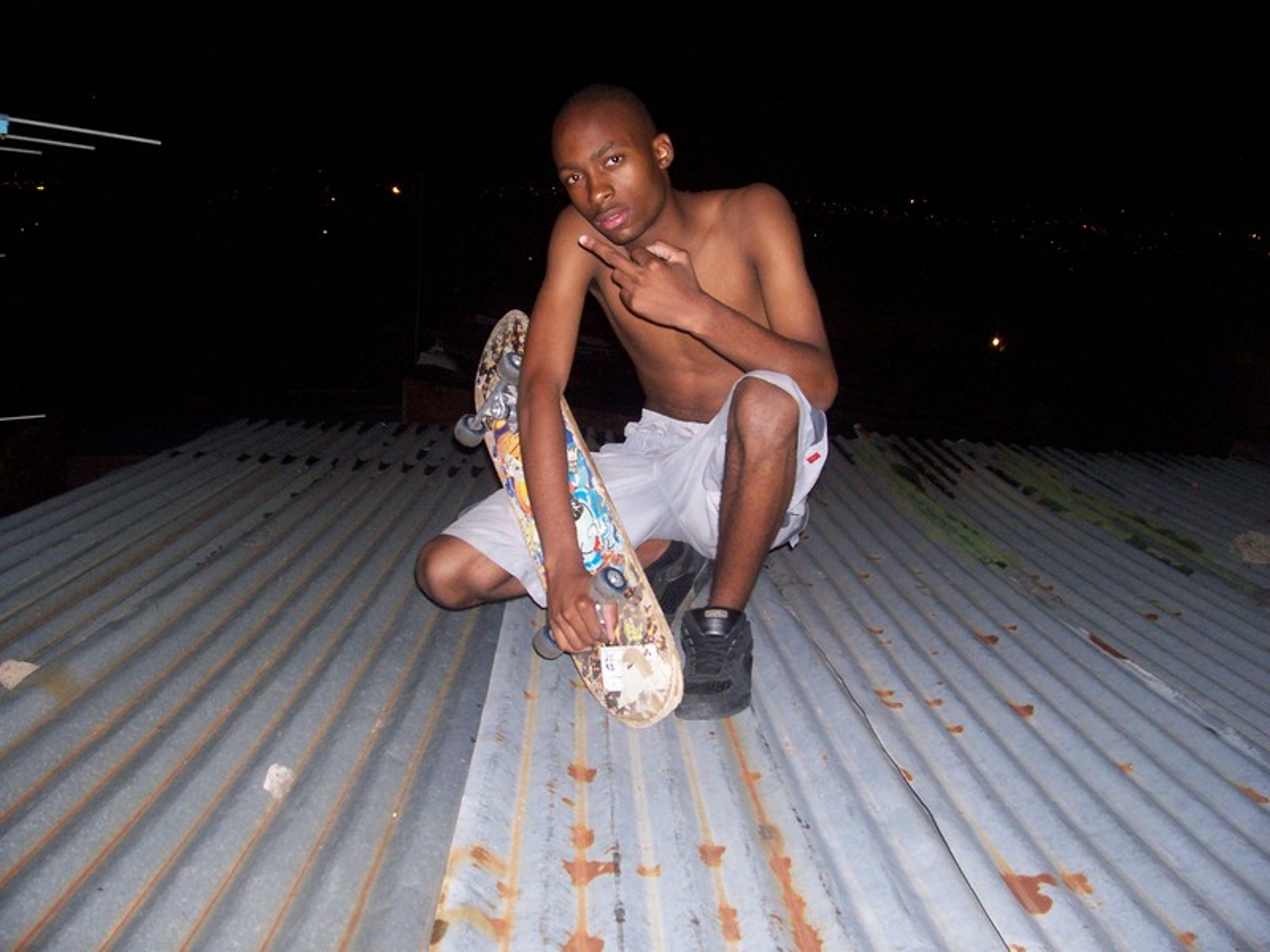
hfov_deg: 54.0
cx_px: 635
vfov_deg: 41.8
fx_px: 1247
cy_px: 476
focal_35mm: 34
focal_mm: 5.6
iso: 140
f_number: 2.7
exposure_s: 1/112
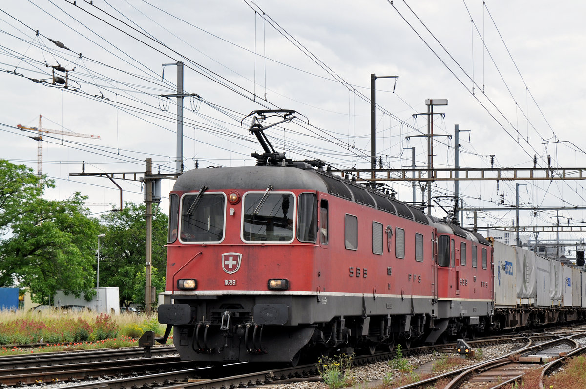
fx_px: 1707
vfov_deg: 13.0
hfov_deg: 19.5
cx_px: 293
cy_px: 194
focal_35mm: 105
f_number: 5.6
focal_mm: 70
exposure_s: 1/1000
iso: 200
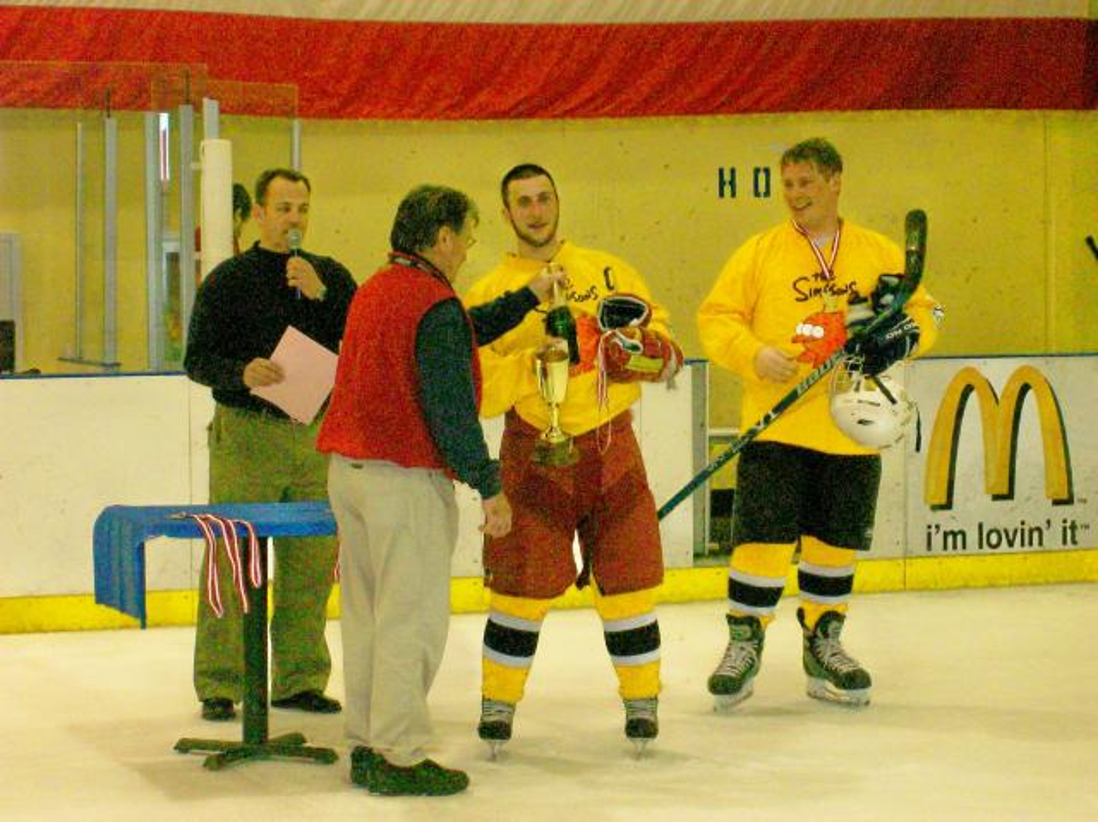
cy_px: 411
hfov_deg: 18.2
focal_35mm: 108
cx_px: 549
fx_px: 3423
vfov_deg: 13.7
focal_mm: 18
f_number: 4.8
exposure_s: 1/125
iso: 140
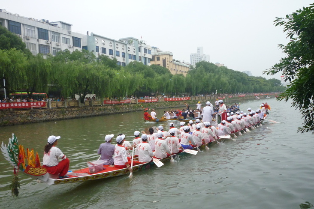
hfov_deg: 58.7
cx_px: 158
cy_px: 113
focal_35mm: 32
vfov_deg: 41.1
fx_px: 279
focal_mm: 5.3
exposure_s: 1/500
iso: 200
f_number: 3.3
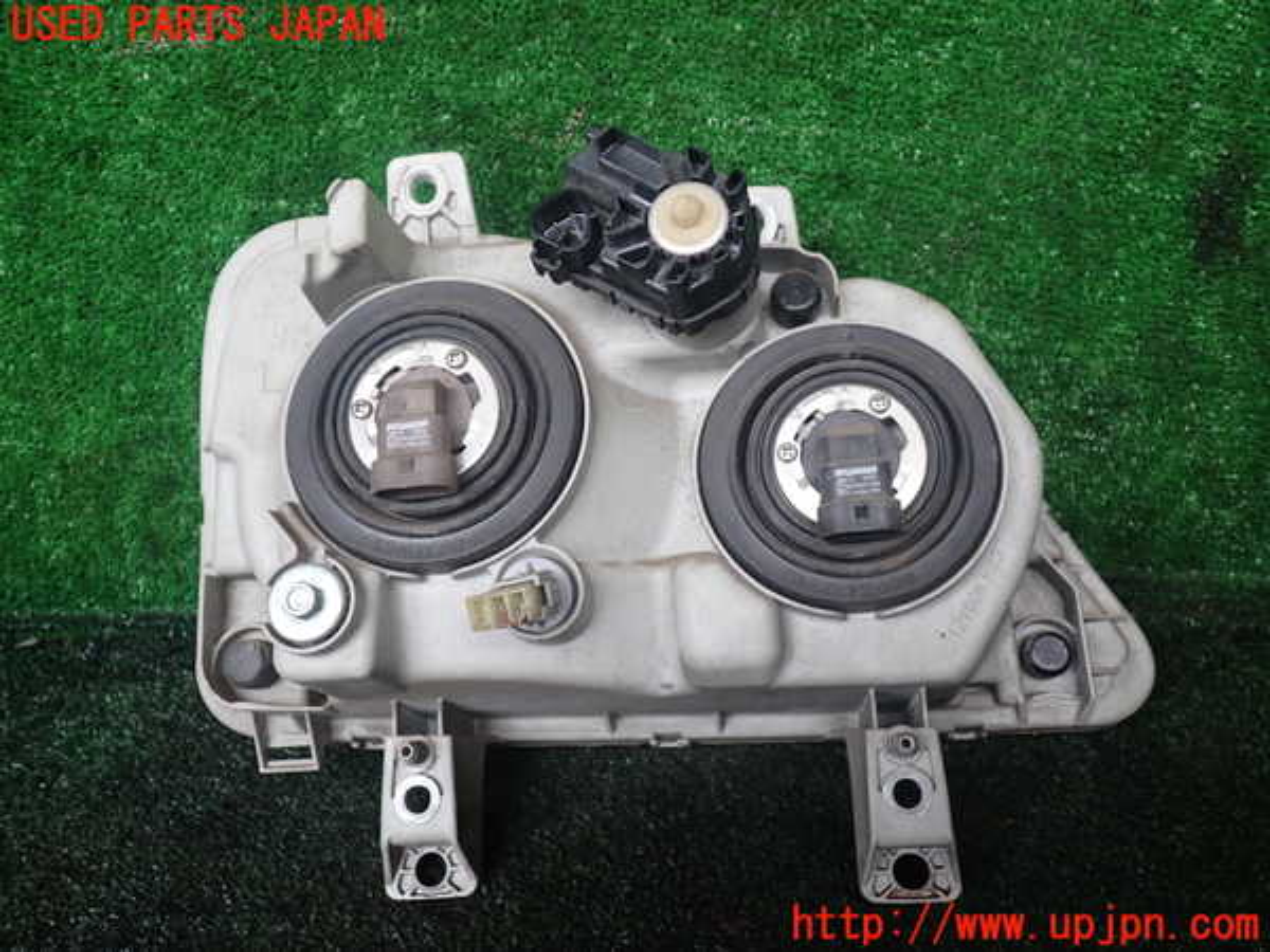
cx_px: 635
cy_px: 476
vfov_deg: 46.8
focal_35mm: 30
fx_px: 1101
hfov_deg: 60.0
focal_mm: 5.4
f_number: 2.3
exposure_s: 1/60
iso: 100
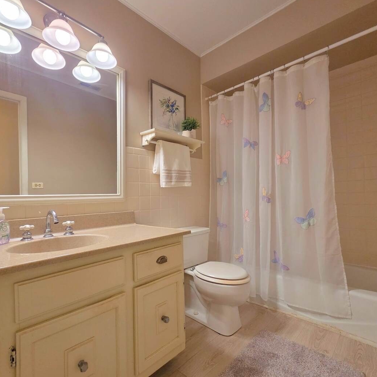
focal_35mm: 16
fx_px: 197
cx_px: 162
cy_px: 194
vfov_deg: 87.4
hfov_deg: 86.9
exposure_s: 1/60
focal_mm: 2.2
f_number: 2.2
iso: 250
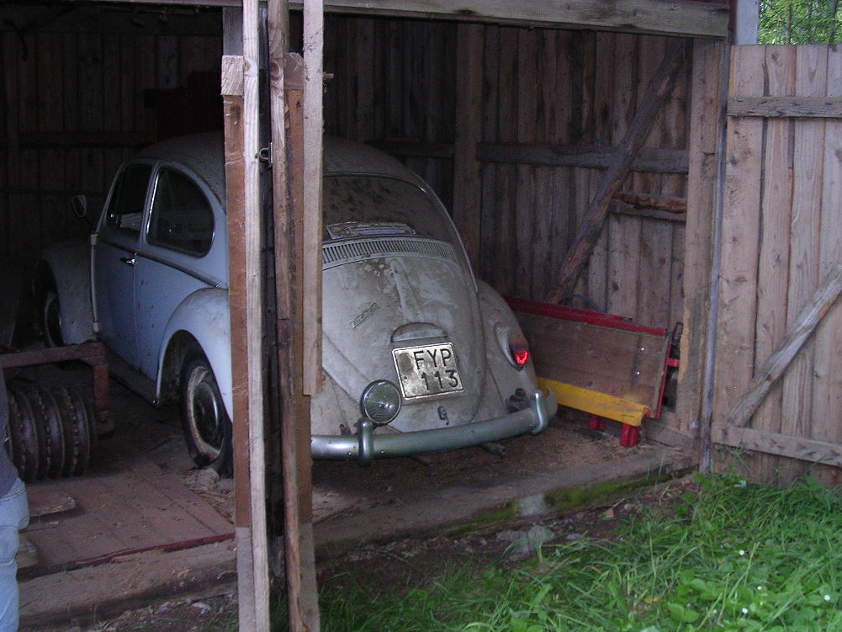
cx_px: 429
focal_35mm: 44
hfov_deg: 42.9
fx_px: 1070
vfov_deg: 32.9
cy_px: 311
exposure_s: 1/60.1
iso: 224
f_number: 3
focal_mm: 6.6
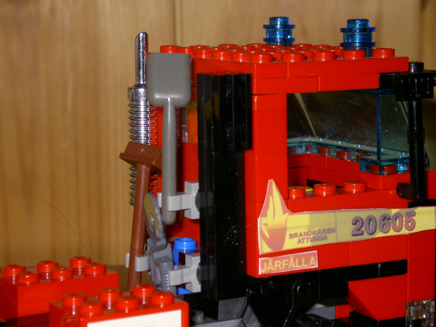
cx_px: 218
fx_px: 1285
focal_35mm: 102
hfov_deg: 19.3
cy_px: 164
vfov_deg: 14.5
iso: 50
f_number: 4.9
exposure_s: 1/100
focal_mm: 16.8
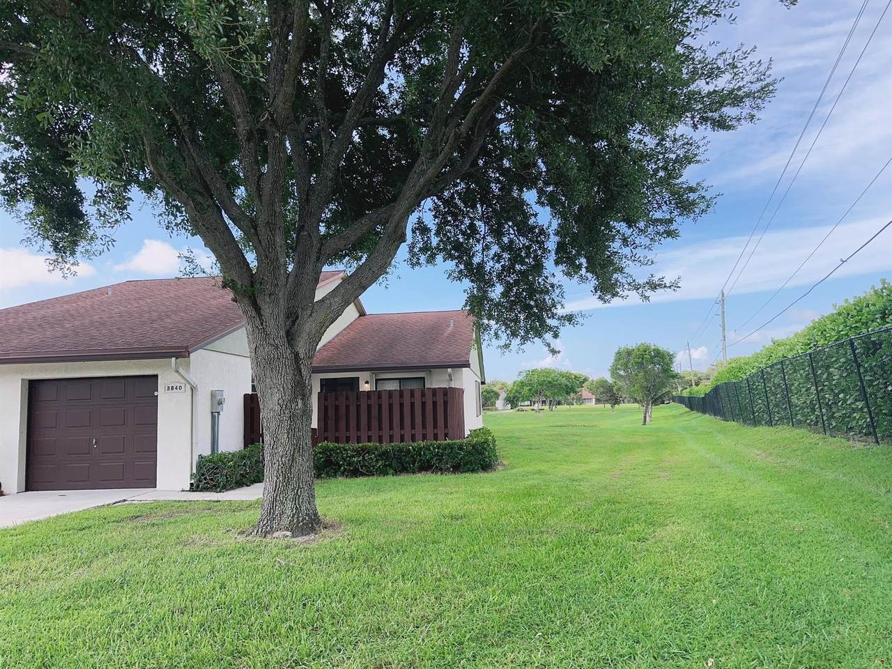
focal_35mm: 24
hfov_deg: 71.6
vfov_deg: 56.8
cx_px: 446
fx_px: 618
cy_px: 334
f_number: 1.78
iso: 80
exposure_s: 1/1721
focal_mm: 6.86
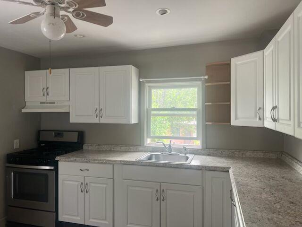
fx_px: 227
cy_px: 114
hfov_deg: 67.3
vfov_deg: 53.1
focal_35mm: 26
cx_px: 151
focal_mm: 5.7
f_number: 1.5
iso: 100
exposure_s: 1/121
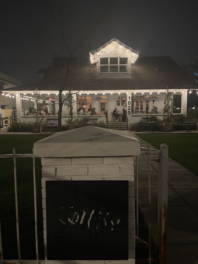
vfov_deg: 67.3
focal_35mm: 26
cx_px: 99
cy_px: 132
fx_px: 198
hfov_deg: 53.1
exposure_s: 1/30
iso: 800
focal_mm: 4.2
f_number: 1.6
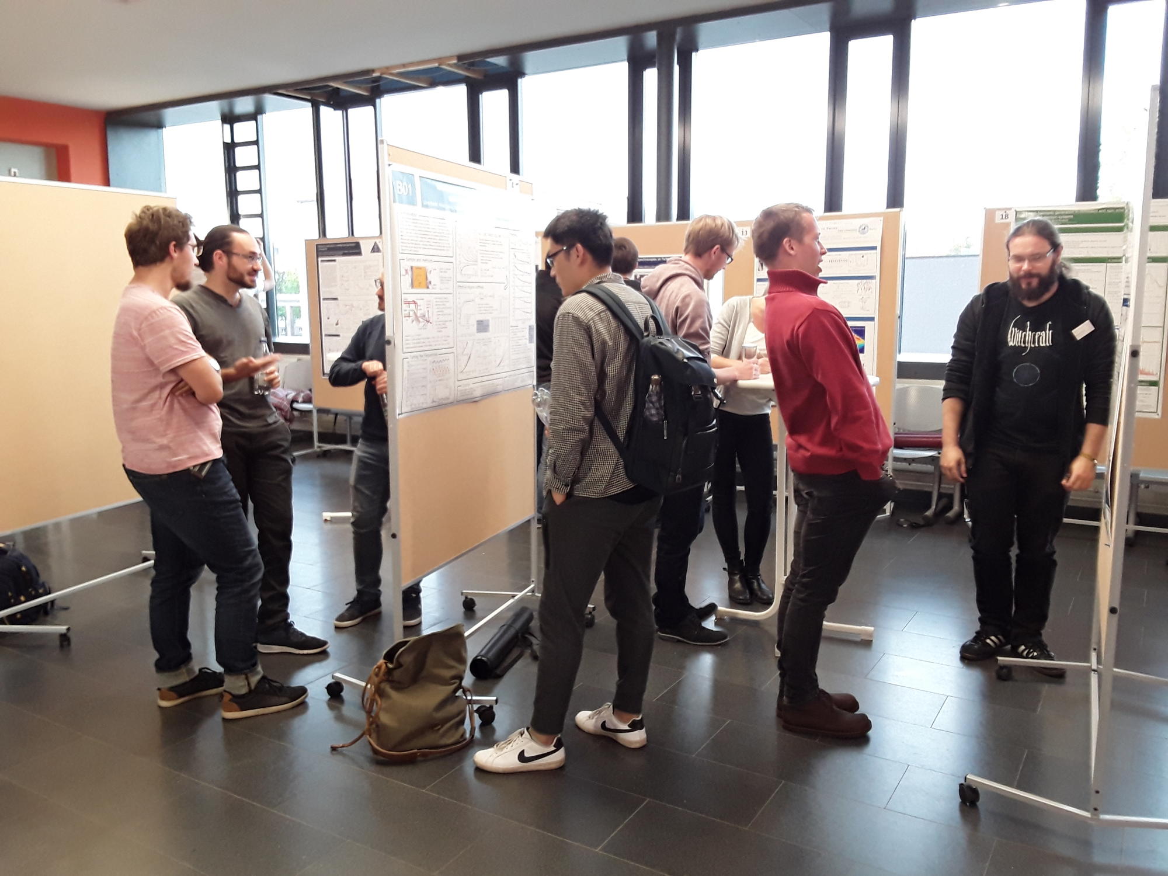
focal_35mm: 27
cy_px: 438
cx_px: 584
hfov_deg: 65.3
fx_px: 911
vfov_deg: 51.4
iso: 100
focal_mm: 2.91
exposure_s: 1/33
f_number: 1.9
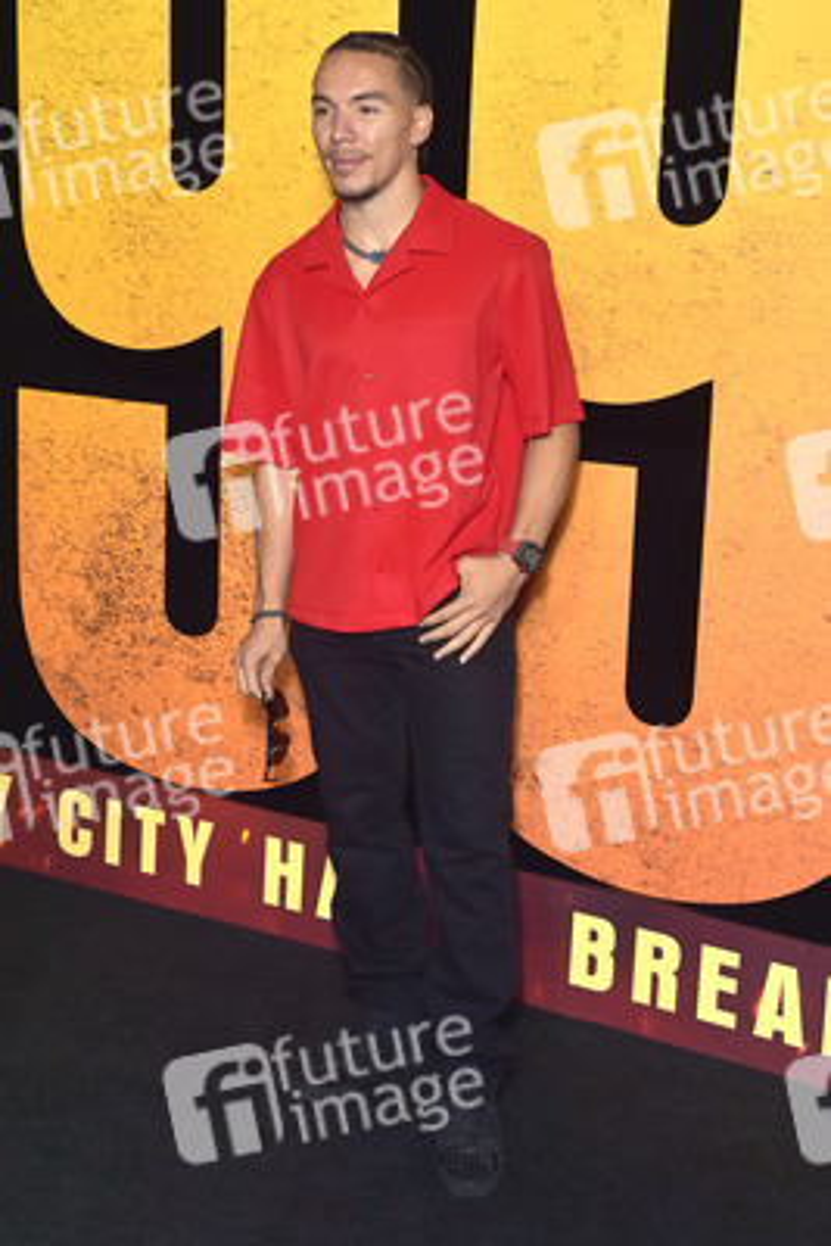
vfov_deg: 41.1
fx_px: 1660
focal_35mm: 48
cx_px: 416
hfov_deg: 28.1
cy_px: 623
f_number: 6.3
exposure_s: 1/250
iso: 640
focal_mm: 48
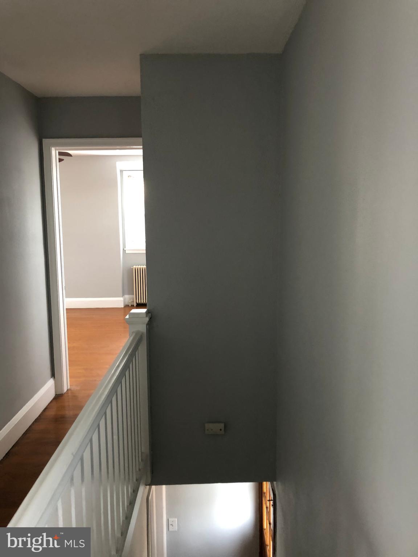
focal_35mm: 28
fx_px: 451
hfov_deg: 49.7
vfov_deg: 63.4
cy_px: 278
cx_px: 209
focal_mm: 3.99
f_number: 1.8
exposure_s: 1/15
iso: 40
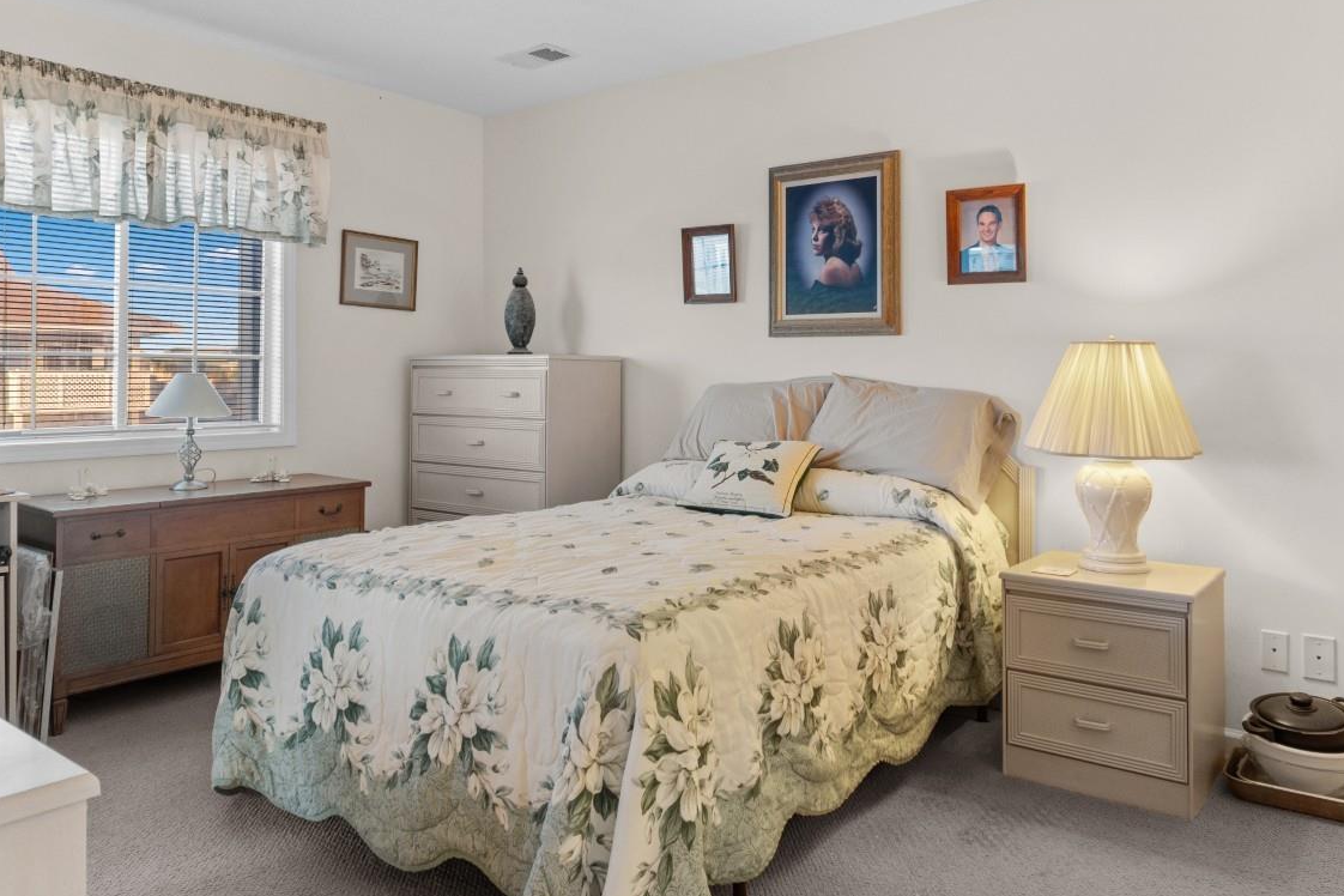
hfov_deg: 69.4
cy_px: 363
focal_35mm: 26
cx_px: 698
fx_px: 971
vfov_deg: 49.3
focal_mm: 12
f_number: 4.8
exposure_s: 1/3
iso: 100
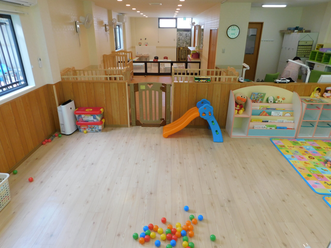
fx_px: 220
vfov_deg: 58.9
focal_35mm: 23
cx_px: 166
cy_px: 124
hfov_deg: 73.9
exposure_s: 1/60
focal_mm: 4
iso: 125
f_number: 3
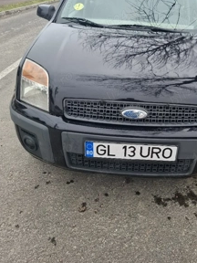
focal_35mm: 32
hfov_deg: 43.5
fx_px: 243
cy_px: 105
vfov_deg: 56.4
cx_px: 132
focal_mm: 5.54
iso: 50
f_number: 1.8
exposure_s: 1/208
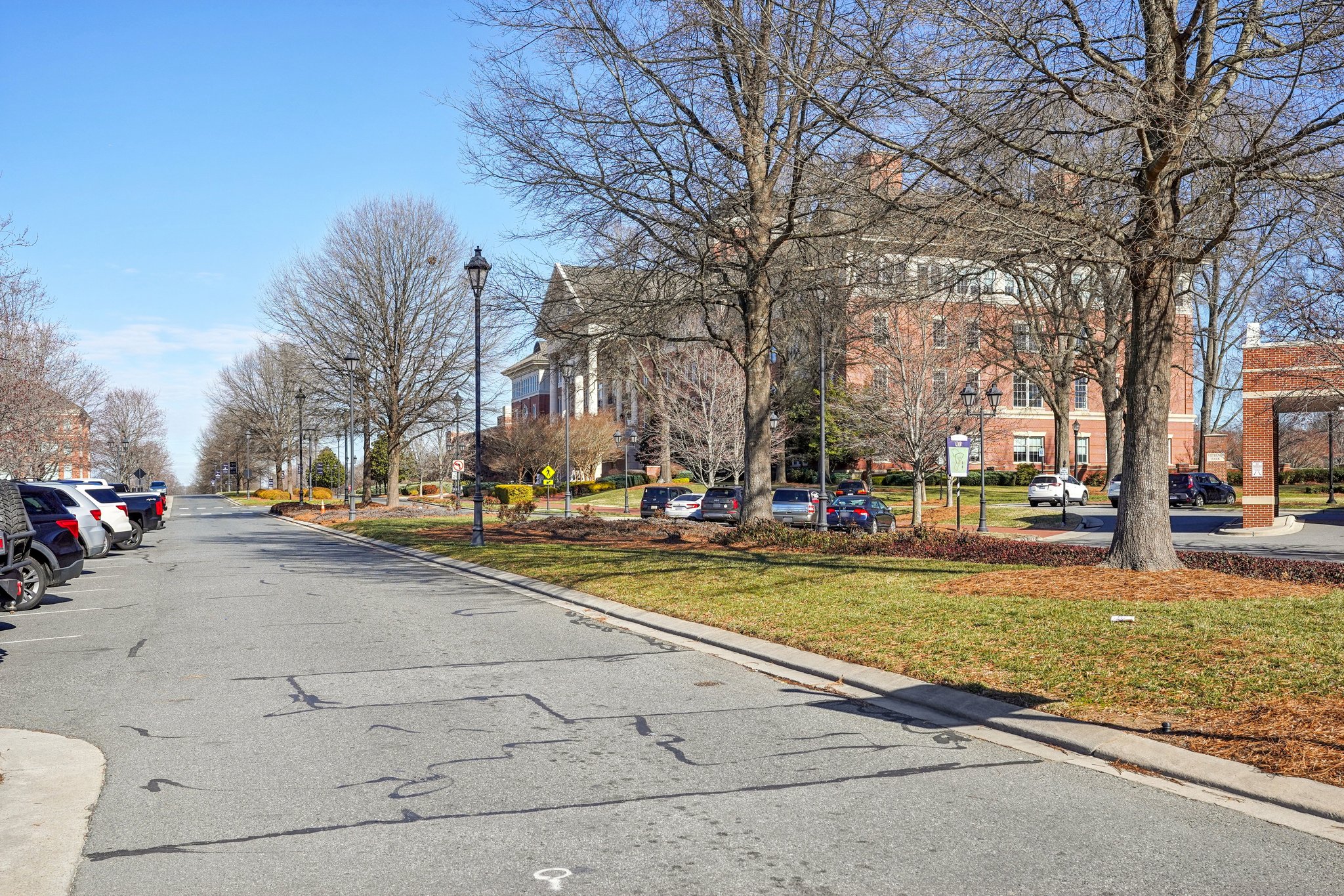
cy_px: 448
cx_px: 672
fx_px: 1306
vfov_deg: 37.8
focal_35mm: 35
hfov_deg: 54.4
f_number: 6.3
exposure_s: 1/1250
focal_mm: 35
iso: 400
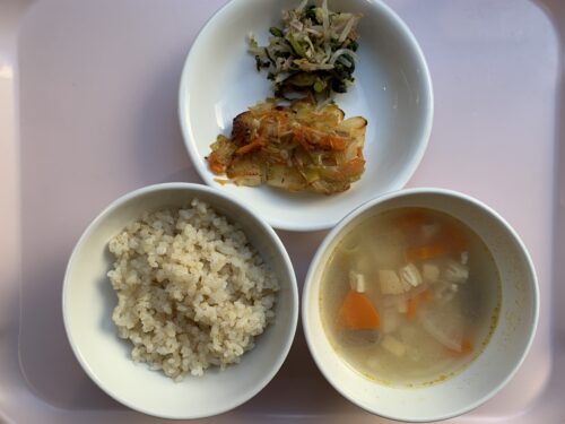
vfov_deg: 53.1
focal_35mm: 26
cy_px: 212
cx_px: 282
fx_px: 424
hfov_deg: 67.3
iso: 32
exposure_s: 1/122
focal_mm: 4.25
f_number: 1.8
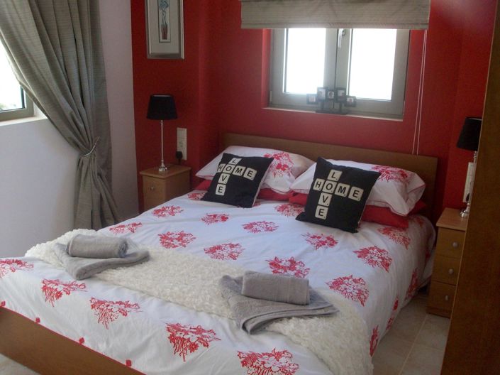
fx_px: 491
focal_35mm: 34
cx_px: 250
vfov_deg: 41.8
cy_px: 188
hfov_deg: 54.0
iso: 160
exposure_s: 1/98.1
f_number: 2.8
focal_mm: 5.7
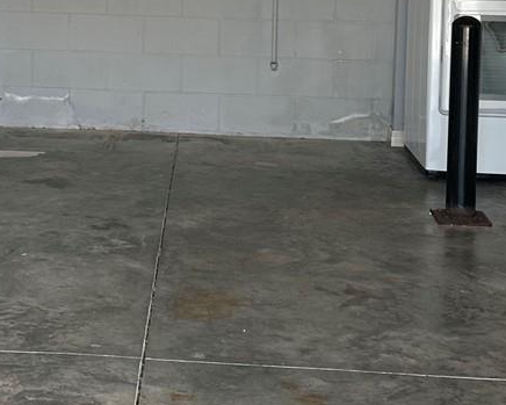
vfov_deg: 17.4
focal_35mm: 86
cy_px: -6
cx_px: 123
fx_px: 1288
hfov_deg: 22.0
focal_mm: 6.86
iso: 80
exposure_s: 1/344
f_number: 1.78
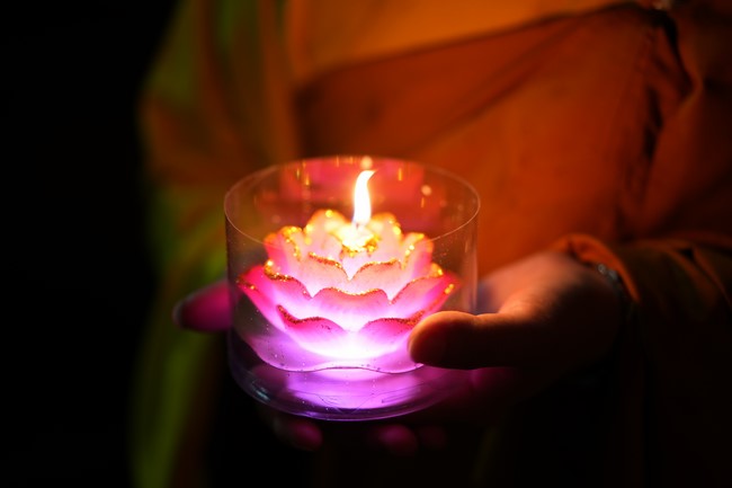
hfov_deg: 36.3
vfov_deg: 24.6
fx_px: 1118
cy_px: 244
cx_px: 366
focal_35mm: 55
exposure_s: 1/60
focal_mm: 55
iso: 640
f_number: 1.8
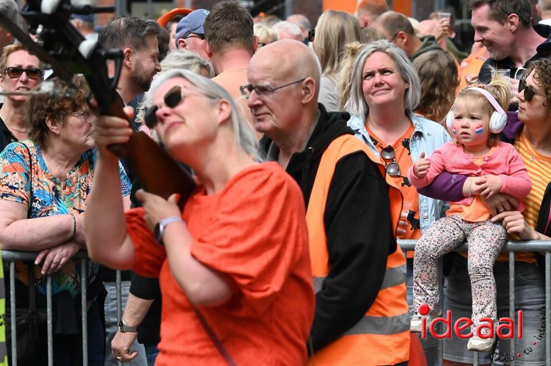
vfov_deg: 6.5
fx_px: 3210
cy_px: 183
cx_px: 276
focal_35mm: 210
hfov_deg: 9.8
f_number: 11
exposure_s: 1/8000
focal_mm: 210
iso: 10000
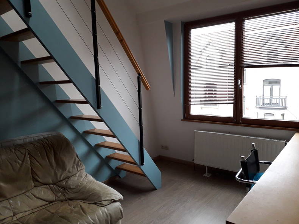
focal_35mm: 27
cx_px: 150
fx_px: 233
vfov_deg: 51.3
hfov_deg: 65.3
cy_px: 112
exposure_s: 1/50
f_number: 1.9
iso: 200
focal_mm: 3.6
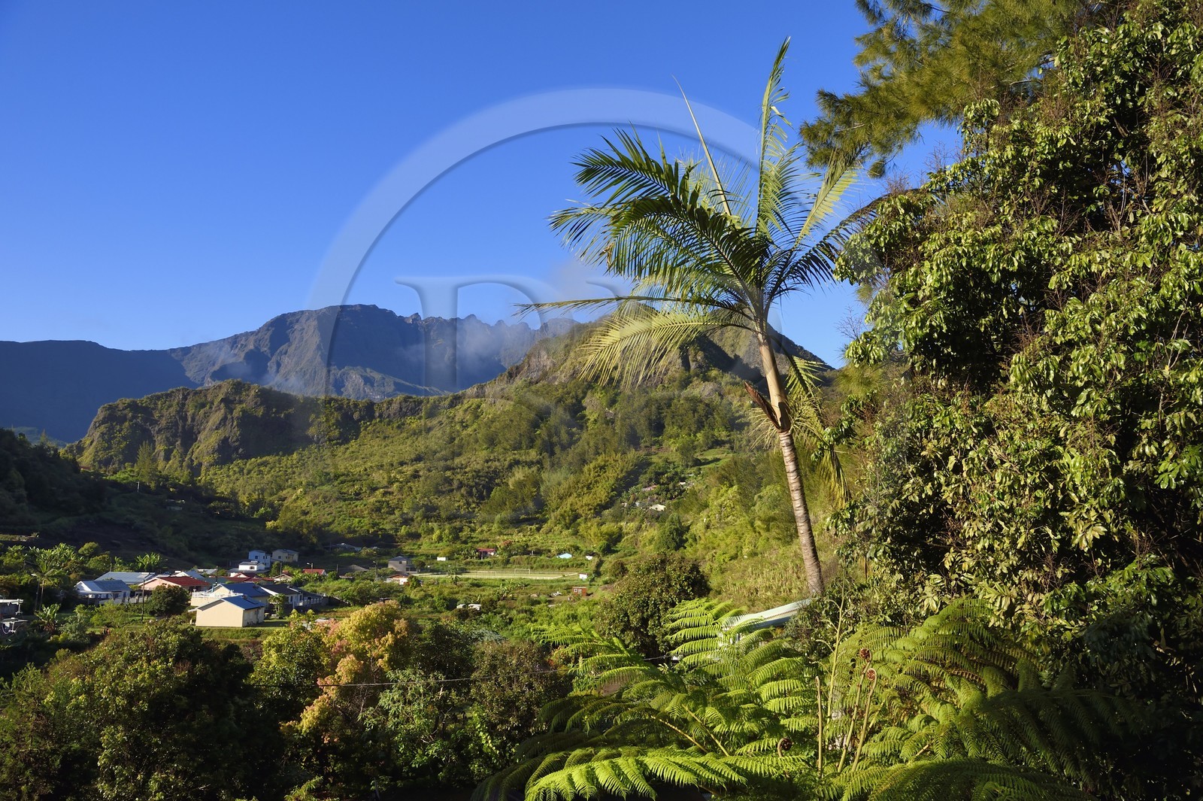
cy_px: 400
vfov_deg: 49.5
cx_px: 602
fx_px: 868
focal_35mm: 26
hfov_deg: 69.4
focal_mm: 26
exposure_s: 1/250
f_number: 11
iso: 200
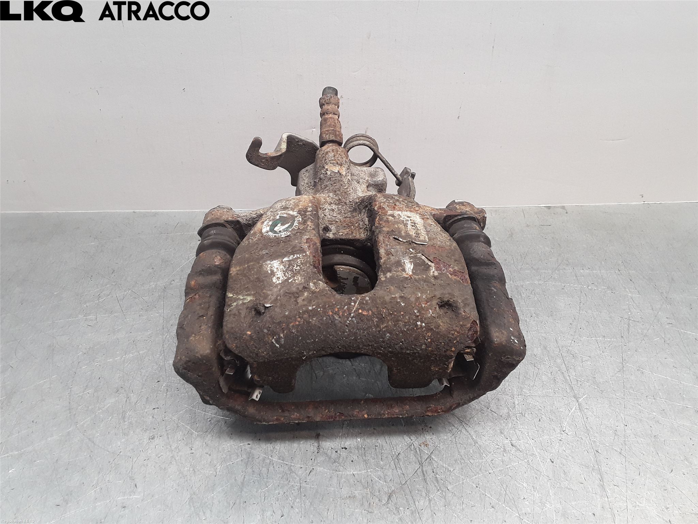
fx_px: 565
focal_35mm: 28
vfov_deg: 49.7
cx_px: 349
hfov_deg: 63.4
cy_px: 262
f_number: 1.9
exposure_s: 1/50
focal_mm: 2.91
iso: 50
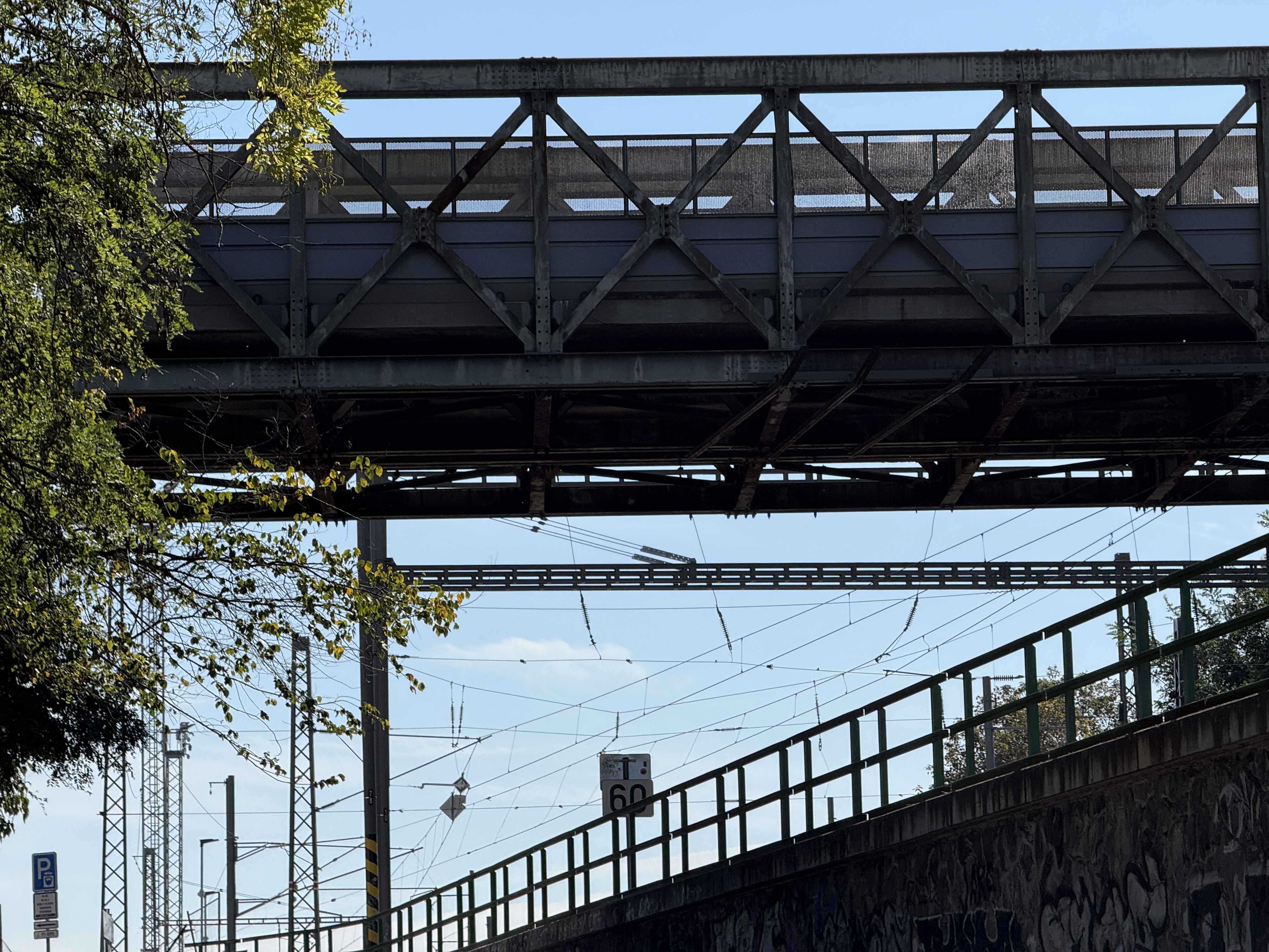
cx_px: 634
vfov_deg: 12.3
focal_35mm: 120
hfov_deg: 16.4
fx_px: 4399
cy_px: 476
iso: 50
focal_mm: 15.66
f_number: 2.8
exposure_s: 1/2525
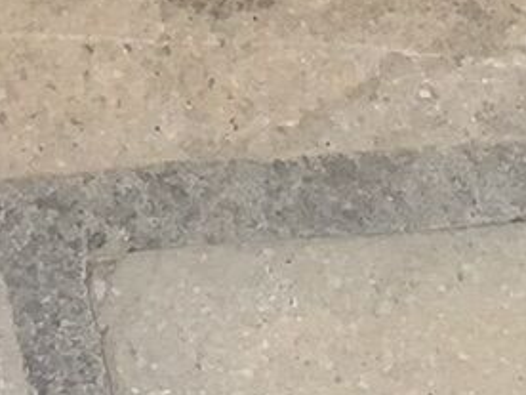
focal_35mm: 215
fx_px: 3267
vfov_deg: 6.6
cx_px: -341
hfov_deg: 8.9
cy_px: -530
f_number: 2.2
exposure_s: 1/33
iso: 40
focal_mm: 4.15
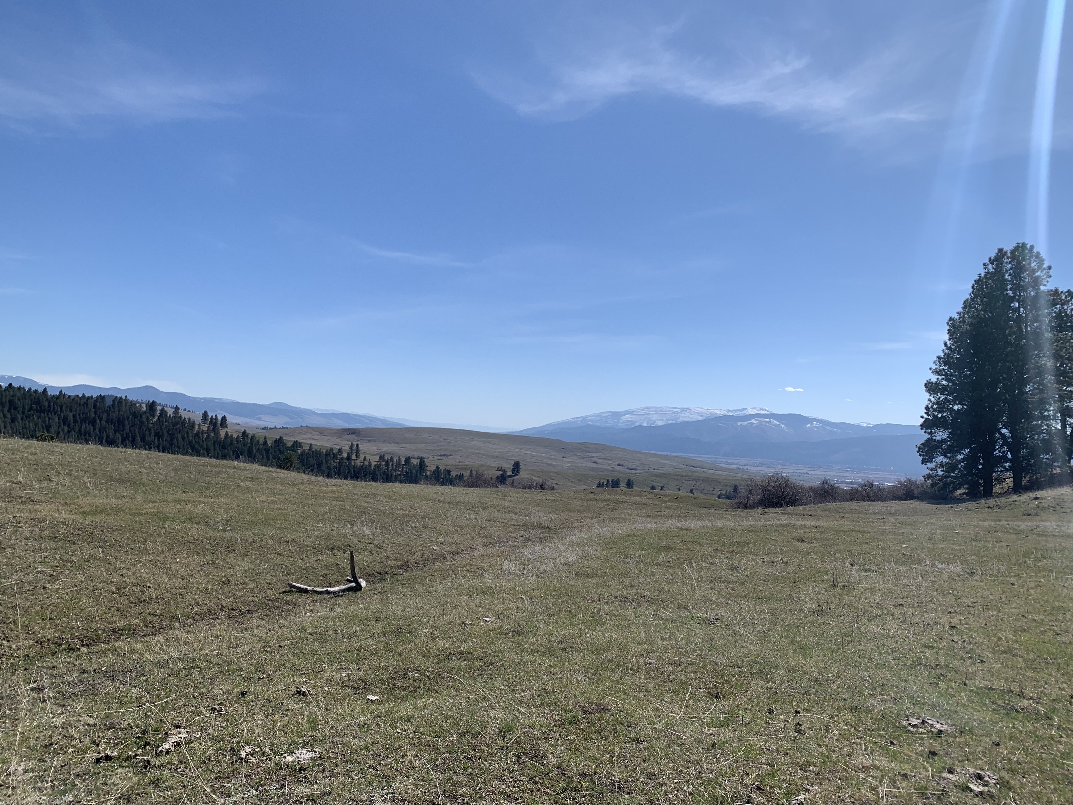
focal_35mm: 26
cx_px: 536
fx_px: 806
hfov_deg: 67.3
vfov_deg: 53.1
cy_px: 402
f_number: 1.8
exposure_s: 1/3937
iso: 25
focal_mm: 4.25
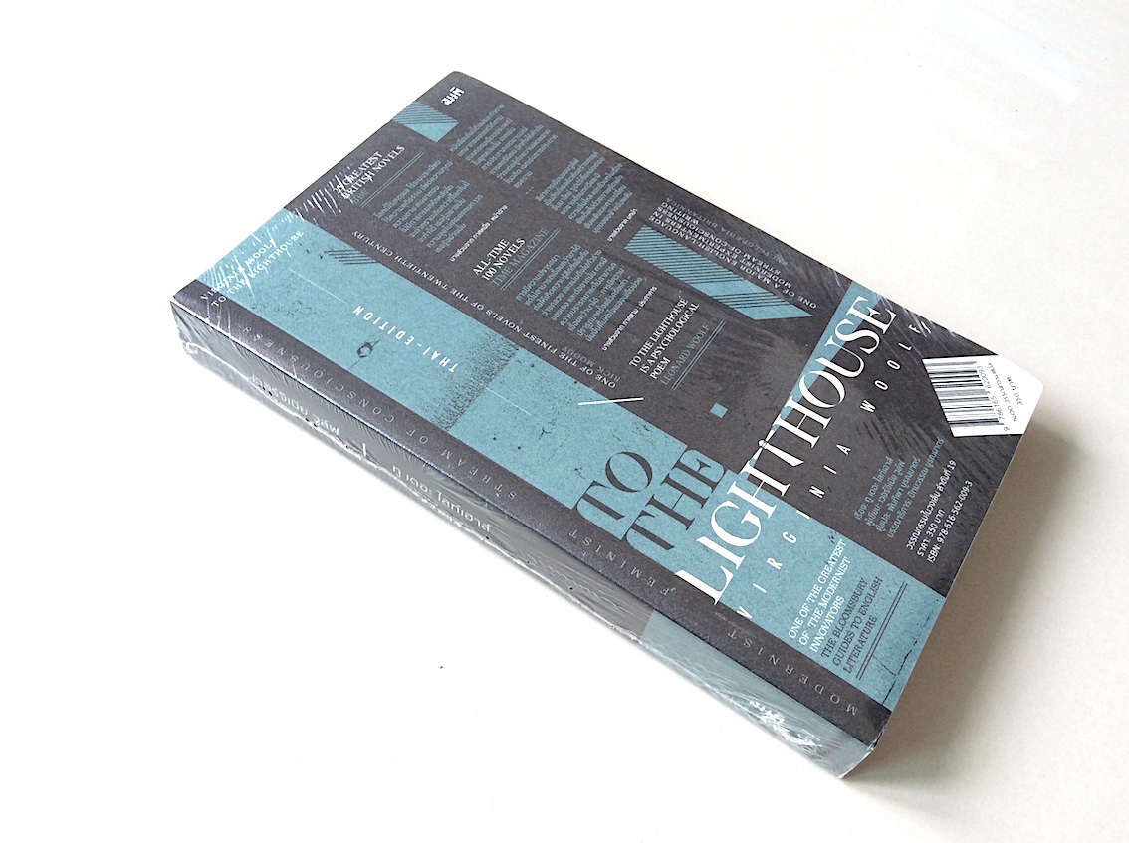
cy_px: 422
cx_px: 564
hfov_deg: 56.9
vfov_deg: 44.1
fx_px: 1042
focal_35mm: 32
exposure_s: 1/100
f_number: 2.4
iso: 50
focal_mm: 3.3
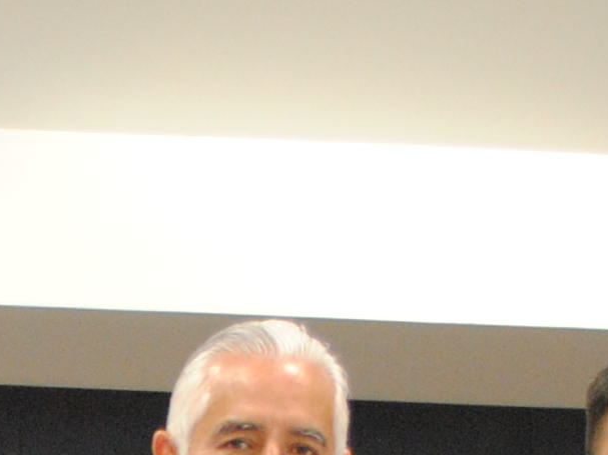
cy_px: 1103
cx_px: -156
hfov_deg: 8.8
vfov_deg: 6.4
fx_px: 3881
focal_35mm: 221
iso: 800
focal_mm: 24
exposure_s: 1/40
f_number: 4
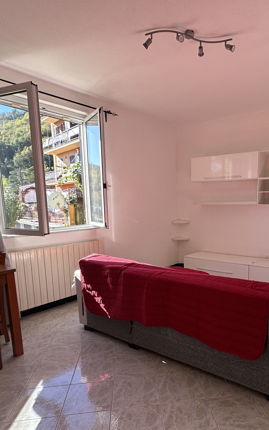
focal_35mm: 25
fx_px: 293
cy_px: 249
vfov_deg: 72.1
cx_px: 178
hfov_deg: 48.5
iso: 40
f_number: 2.2
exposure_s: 1/229
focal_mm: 2.22
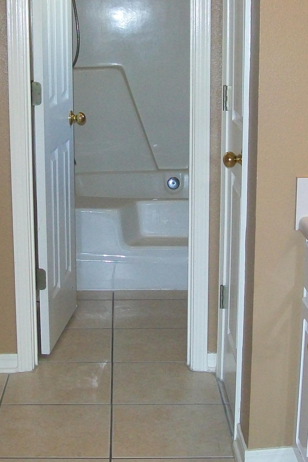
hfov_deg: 20.6
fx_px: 847
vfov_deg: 30.5
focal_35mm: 66
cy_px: 212
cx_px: 109
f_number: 2.7
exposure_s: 1/60
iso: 160
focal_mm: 6.1
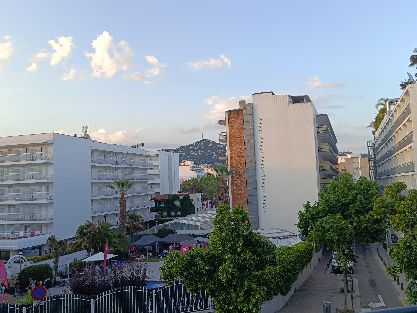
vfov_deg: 56.8
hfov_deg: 71.6
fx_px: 289
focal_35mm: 24
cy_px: 156
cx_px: 208
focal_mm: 5.59
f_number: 1.88
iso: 52
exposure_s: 1/203
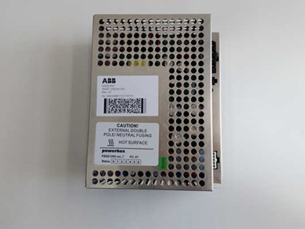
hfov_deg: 60.0
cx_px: 156
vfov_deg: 46.7
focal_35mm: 30
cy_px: 103
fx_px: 264
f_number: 2
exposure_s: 1/33
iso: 152
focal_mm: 3.79
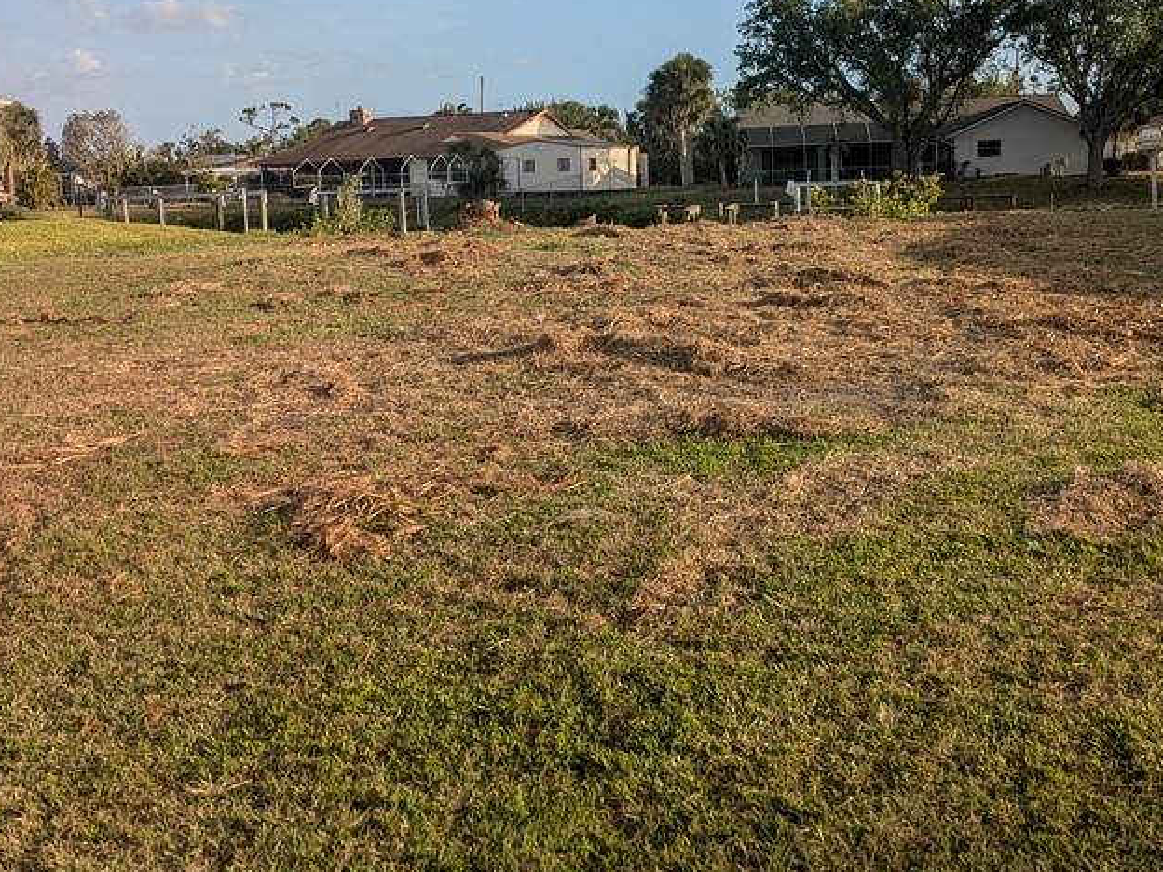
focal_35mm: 41
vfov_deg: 34.9
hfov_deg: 45.7
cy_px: 317
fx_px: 1377
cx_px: 661
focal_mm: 5.43
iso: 45
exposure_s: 1/2092
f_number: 1.89
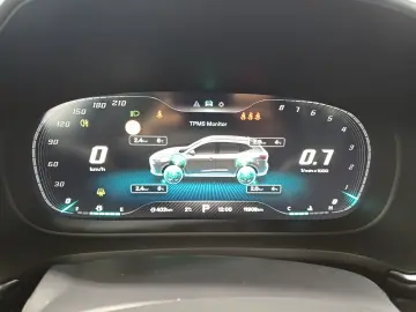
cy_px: 156
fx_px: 300
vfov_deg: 54.9
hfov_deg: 69.4
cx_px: 208
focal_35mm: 25
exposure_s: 1/25
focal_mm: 4.65
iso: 640
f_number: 1.8
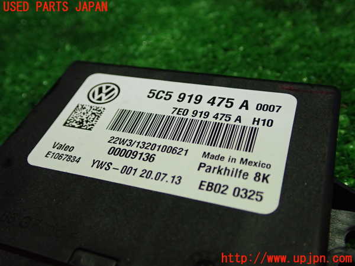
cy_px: 133
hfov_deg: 51.4
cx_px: 178
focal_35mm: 36
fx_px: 369
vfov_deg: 39.7
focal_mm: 6.37
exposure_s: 1/40
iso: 400
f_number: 2.5
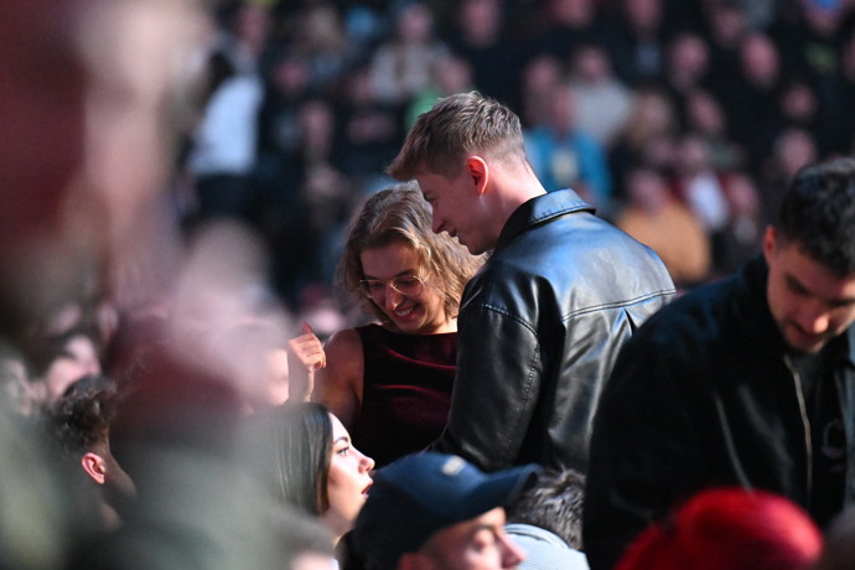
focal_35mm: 300
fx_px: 7124
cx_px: 428
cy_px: 285
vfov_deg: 4.6
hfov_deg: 6.9
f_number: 2.8
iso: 10000
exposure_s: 1/320
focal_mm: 200
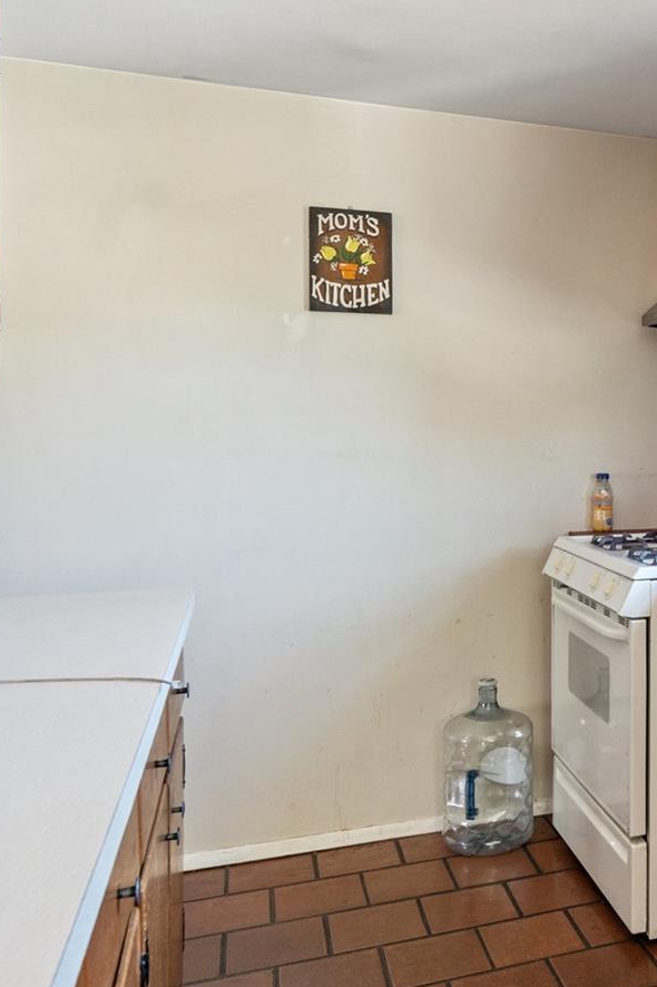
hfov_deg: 31.2
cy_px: 471
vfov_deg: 51.9
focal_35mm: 37
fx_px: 1014
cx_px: 755
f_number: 6.3
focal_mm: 16
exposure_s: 1/10
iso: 320
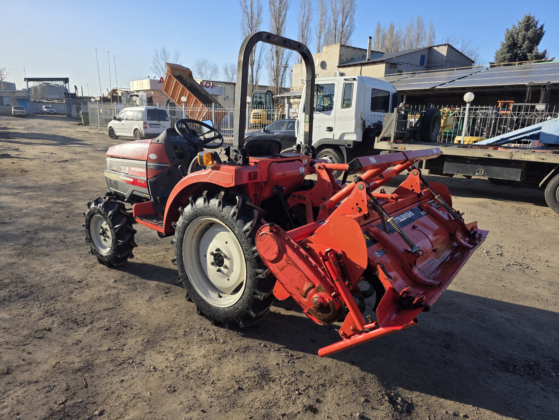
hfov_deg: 73.9
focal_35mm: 23
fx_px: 371
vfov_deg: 58.9
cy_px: 210
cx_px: 280
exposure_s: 1/3100
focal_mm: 6.3
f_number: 1.7
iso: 80
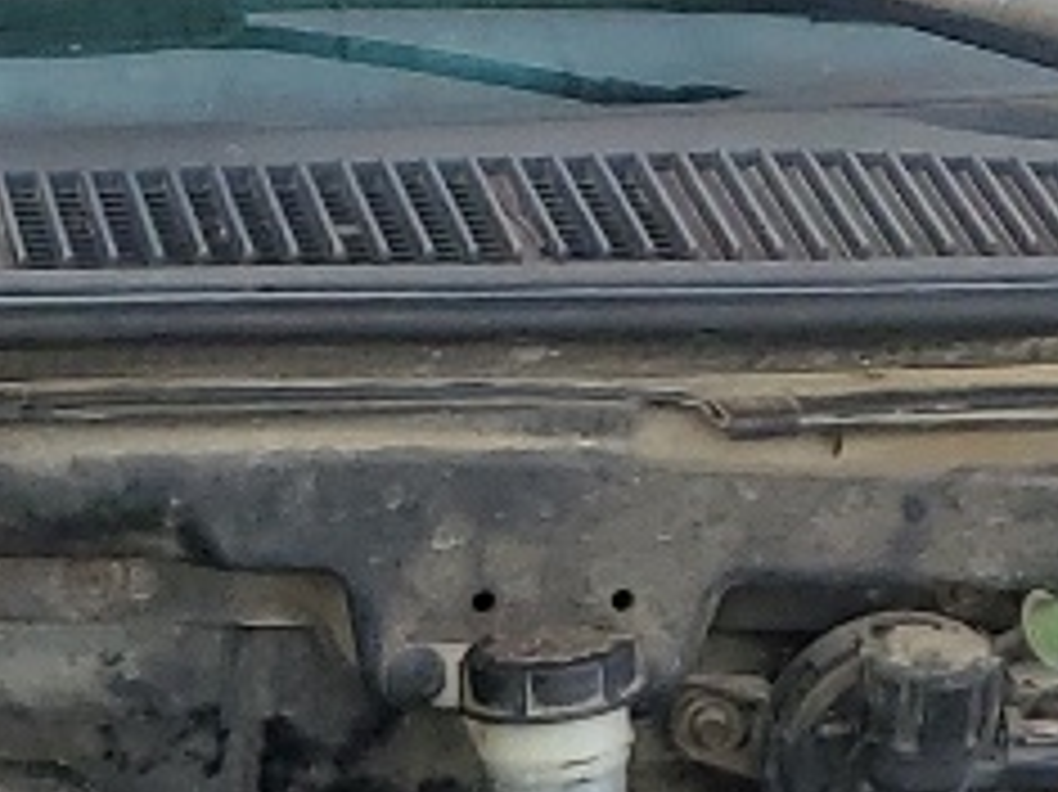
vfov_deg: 7.5
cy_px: 2223
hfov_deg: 11.0
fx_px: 5407
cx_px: -180
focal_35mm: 177
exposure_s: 1/588
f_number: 1.5
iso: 50
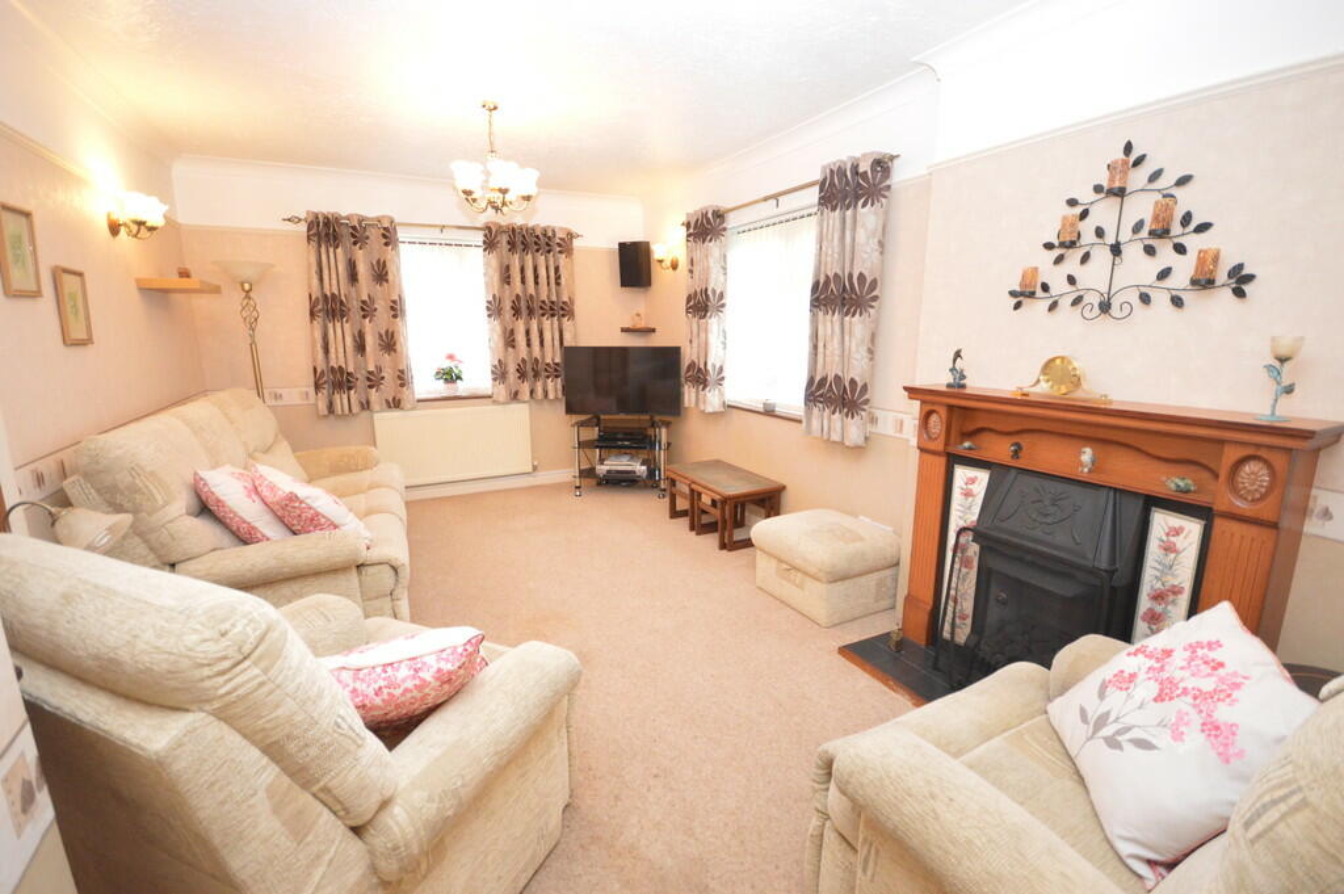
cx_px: 672
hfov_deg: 100.4
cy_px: 447
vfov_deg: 77.2
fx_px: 560
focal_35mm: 15
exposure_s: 1/60
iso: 2200
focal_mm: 10
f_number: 4
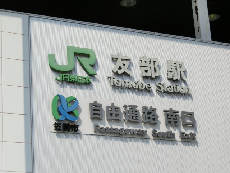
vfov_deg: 13.8
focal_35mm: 107
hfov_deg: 18.4
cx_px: 115
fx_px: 711
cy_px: 86
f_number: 5.7
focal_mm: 19.1
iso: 80
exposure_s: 1/800
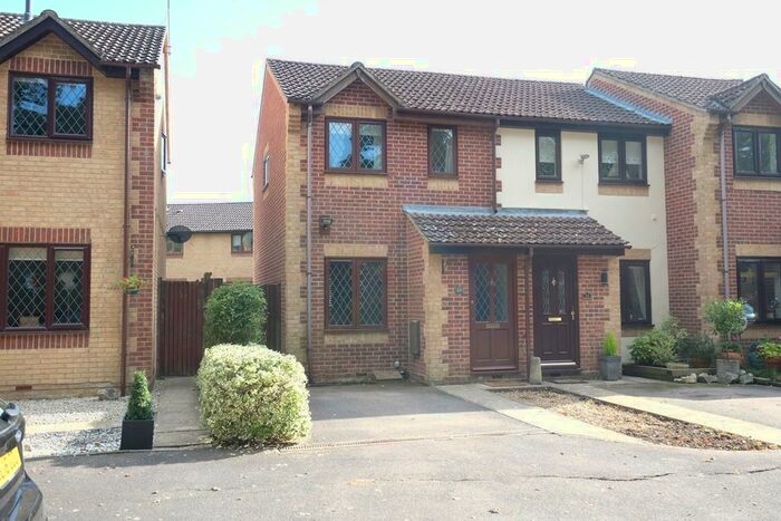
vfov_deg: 42.3
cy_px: 260
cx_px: 390
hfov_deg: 60.3
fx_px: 673
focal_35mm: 31
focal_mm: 20.9
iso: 200
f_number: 4
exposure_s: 1/200
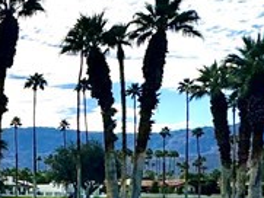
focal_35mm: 79
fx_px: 603
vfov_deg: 18.1
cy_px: 214
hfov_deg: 17.7
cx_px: -260
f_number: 2.2
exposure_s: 1/7813
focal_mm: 2.22
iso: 50
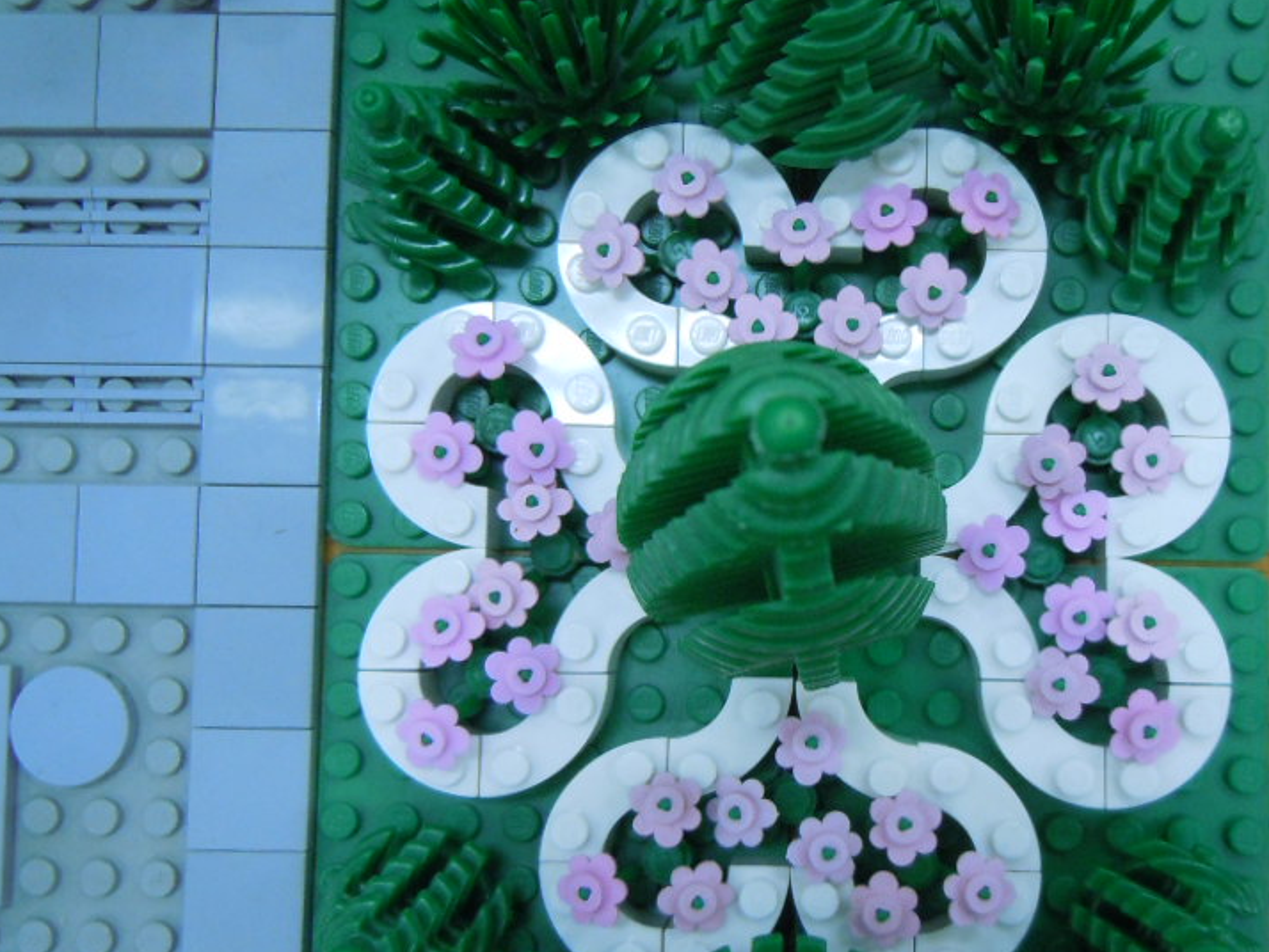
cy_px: 543
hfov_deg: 43.4
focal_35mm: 43
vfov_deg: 33.6
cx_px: 816
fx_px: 1577
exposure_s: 1/50
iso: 400
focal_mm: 5.4
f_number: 3.5
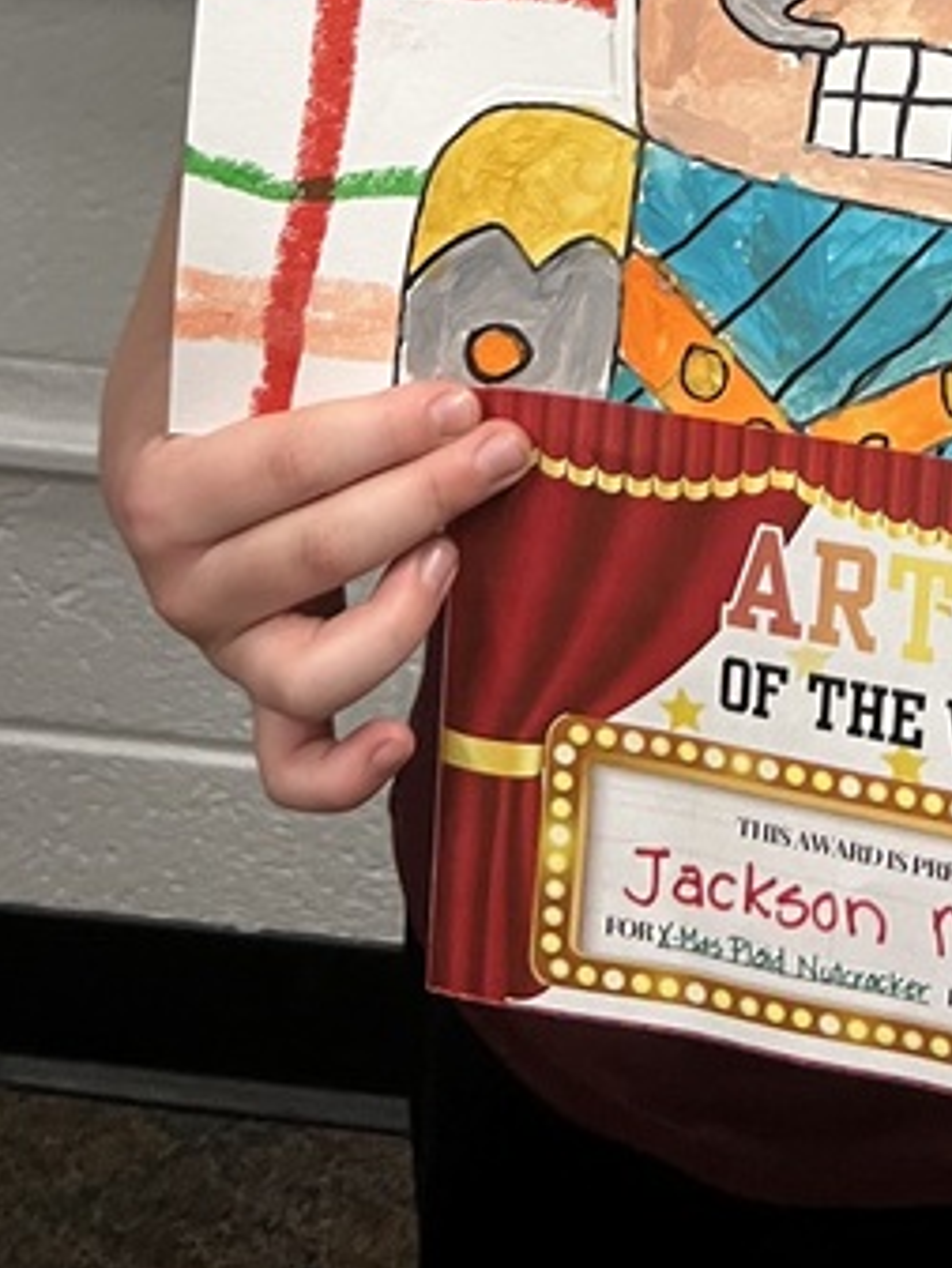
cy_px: -527
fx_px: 2895
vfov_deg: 21.5
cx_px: 1042
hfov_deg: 18.0
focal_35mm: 79
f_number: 1.5
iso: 160
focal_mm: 5.7
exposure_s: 1/60
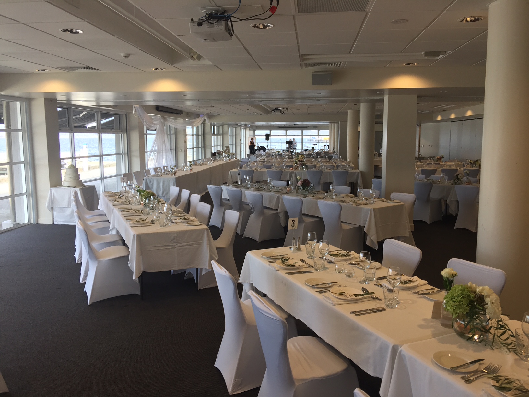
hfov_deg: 61.7
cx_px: 264
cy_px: 198
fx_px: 443
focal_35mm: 29
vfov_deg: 48.2
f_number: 2.2
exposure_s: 1/100
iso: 32
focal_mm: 4.15
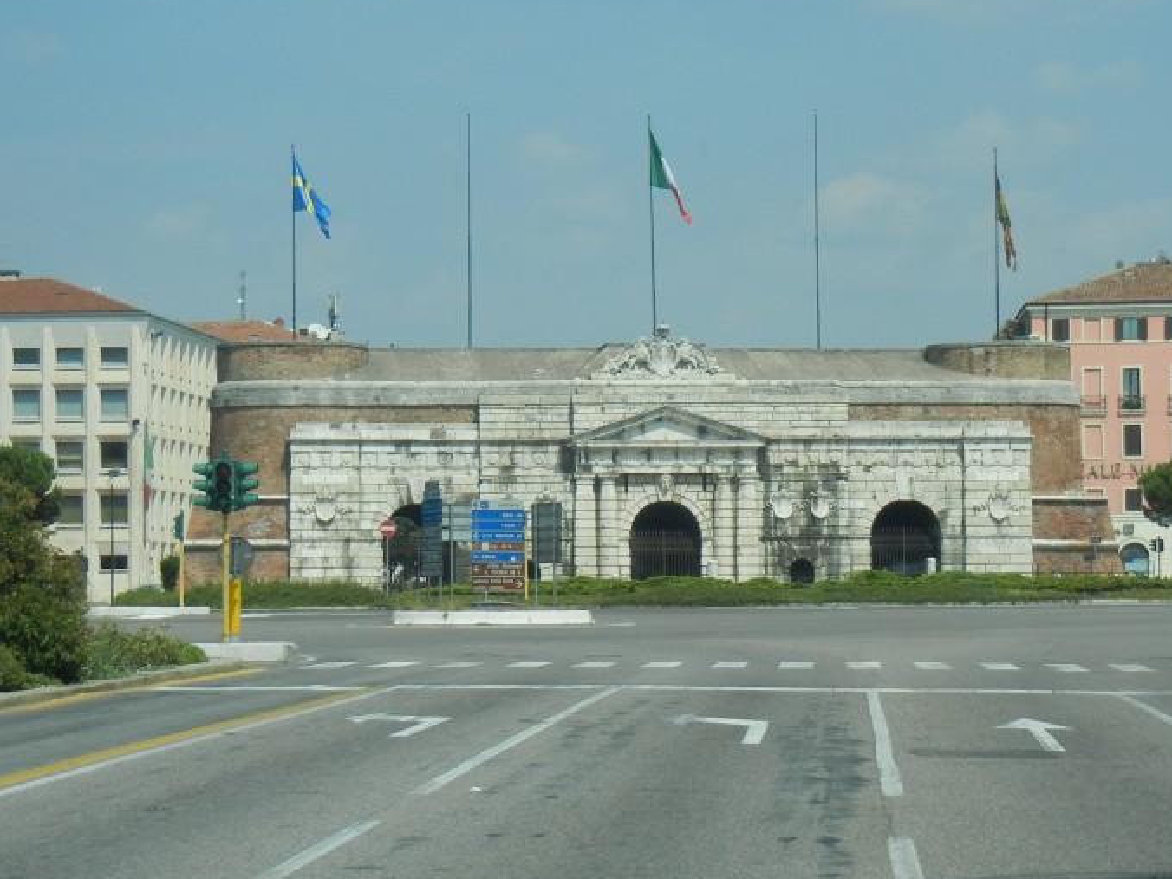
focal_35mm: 103
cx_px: 609
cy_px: 421
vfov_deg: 14.4
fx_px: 3487
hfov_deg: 19.1
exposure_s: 1/312
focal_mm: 12.2
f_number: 8.2
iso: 160
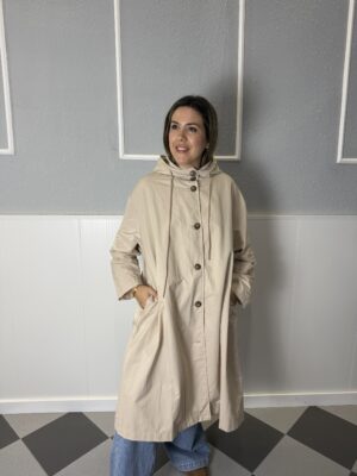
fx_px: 330
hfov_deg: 56.8
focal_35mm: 24
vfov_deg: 71.6
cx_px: 178
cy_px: 238
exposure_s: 1/100
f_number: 1.78
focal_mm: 6.76
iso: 125
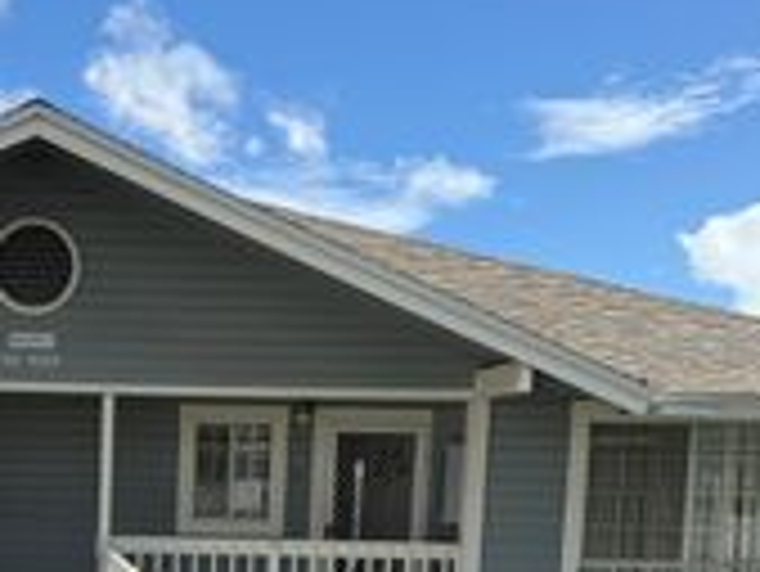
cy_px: 682
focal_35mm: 71
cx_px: 45
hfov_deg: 26.3
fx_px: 1560
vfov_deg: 19.6
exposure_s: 1/4167
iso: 80
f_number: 1.78
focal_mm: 6.76
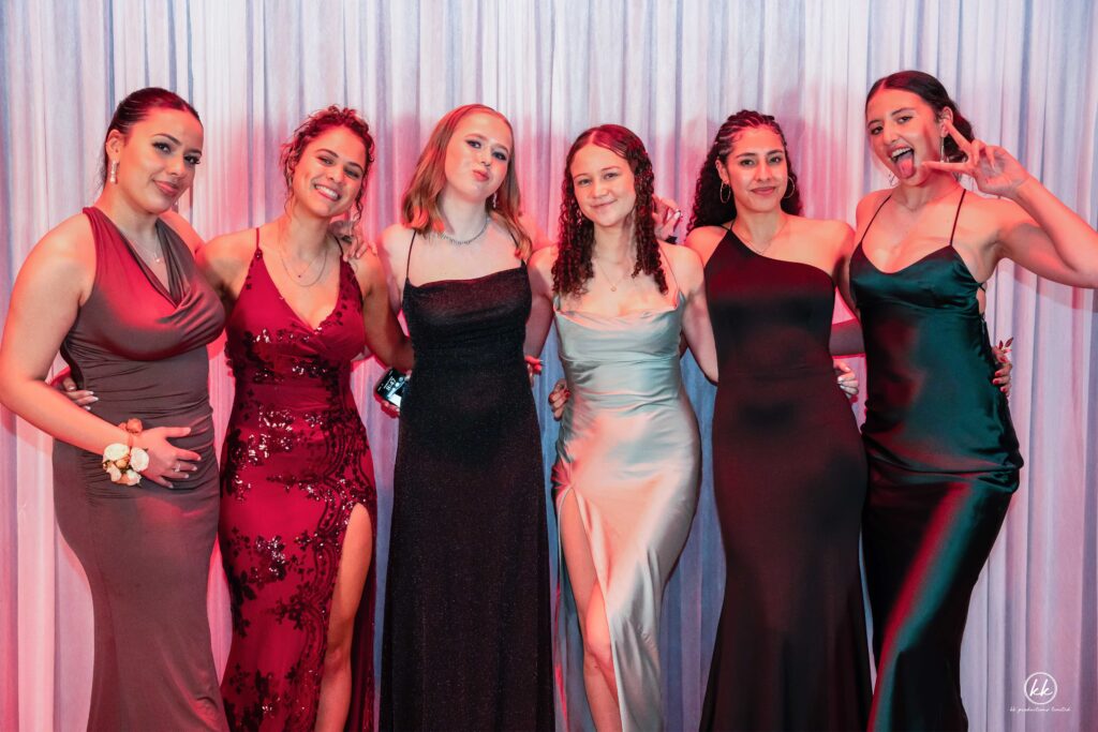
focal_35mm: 49
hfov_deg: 40.3
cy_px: 366
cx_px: 549
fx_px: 1498
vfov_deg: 27.5
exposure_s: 1/160
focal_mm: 49.1
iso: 6400
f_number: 4
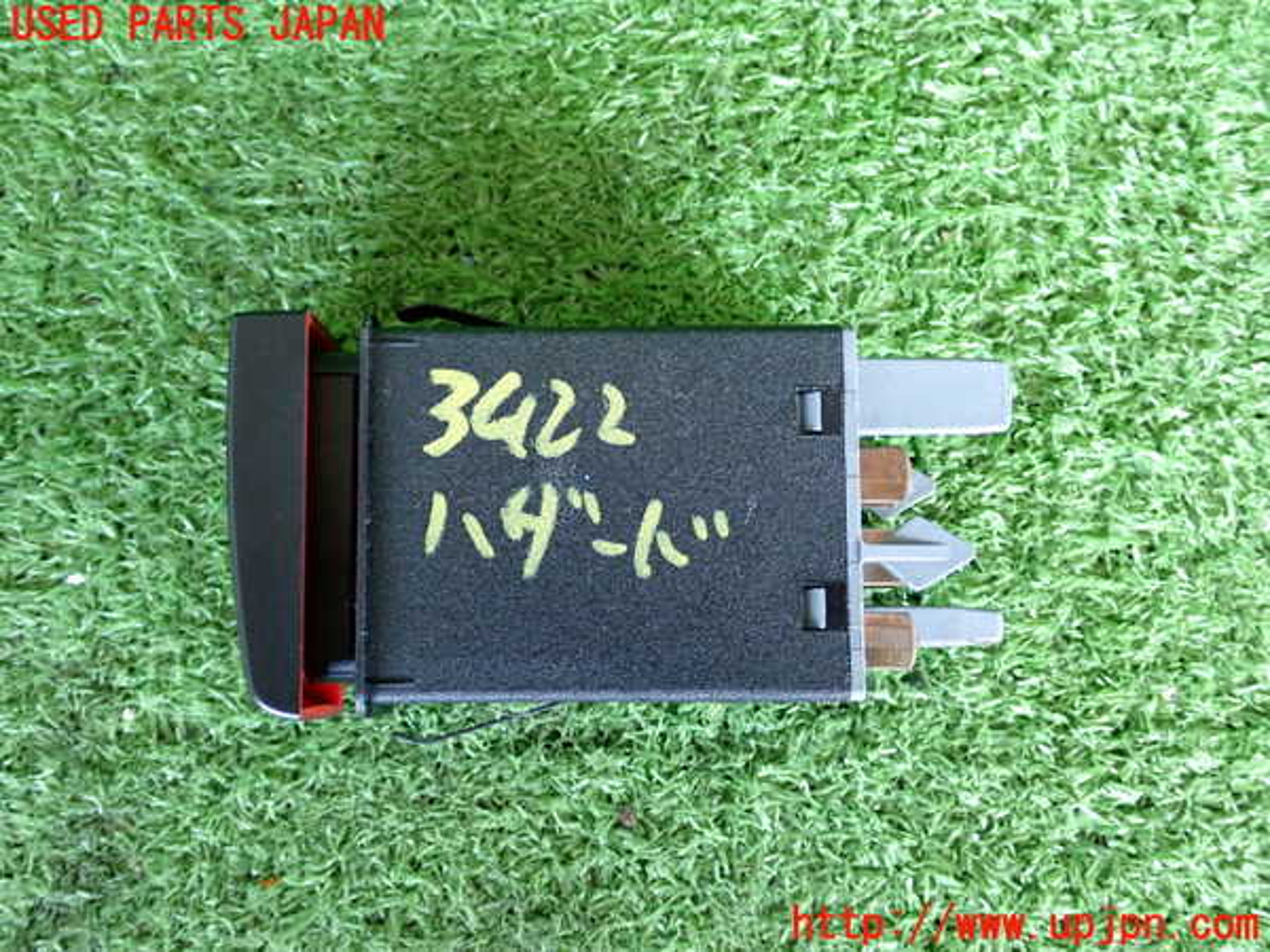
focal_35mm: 41
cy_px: 476
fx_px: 1504
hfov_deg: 45.8
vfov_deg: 35.1
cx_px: 635
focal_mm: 7.31
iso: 640
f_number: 2.8
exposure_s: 1/40
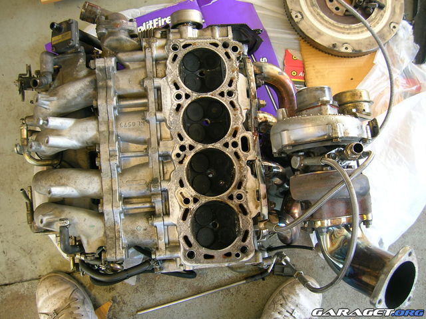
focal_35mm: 34
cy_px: 160
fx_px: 418
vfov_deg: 41.7
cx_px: 213
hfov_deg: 54.0
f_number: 2.9
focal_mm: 5.7
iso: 50
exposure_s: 1/9.4
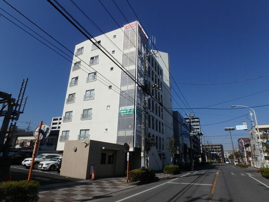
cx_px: 134
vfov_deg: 63.4
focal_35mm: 21
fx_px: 163
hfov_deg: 79.0
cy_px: 101
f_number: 6
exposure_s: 1/1250
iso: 125
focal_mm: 3.7
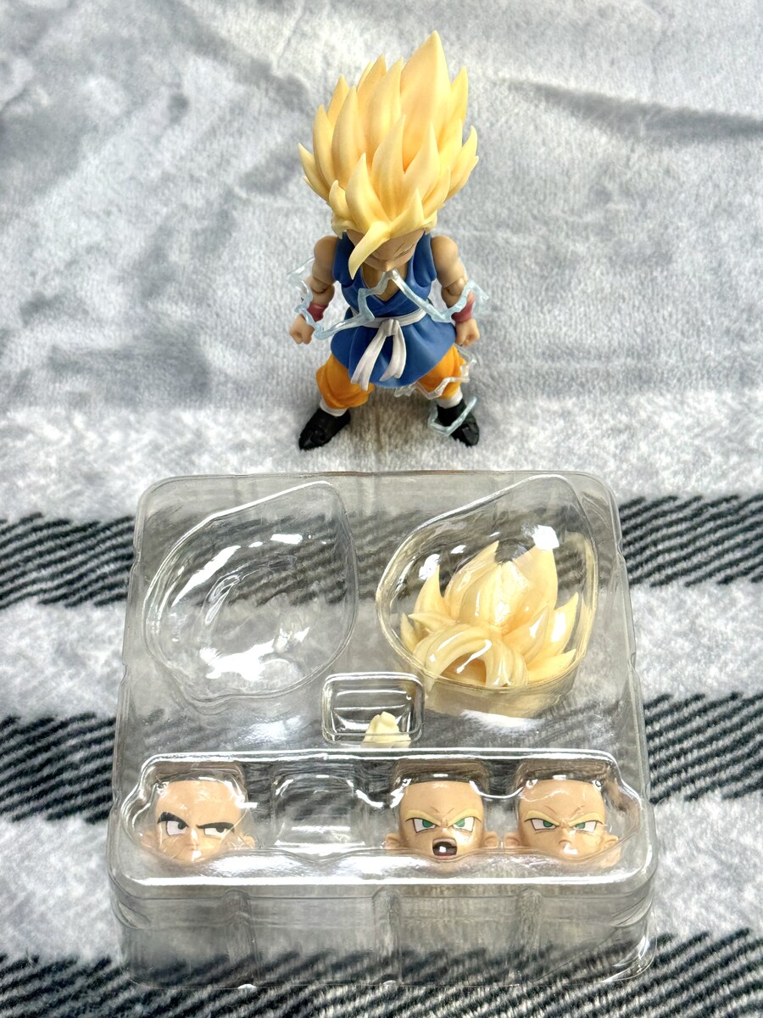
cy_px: 509
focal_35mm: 48
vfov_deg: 39.7
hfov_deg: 30.3
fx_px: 1411
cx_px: 382
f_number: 1.78
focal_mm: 6.76
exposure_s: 1/204
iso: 64
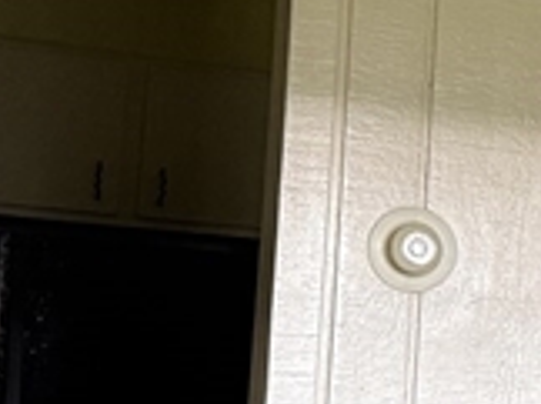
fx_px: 2372
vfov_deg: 9.7
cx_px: 1209
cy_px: 371
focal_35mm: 152
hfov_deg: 11.3
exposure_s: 1/60
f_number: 1.78
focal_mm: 6.76
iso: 500
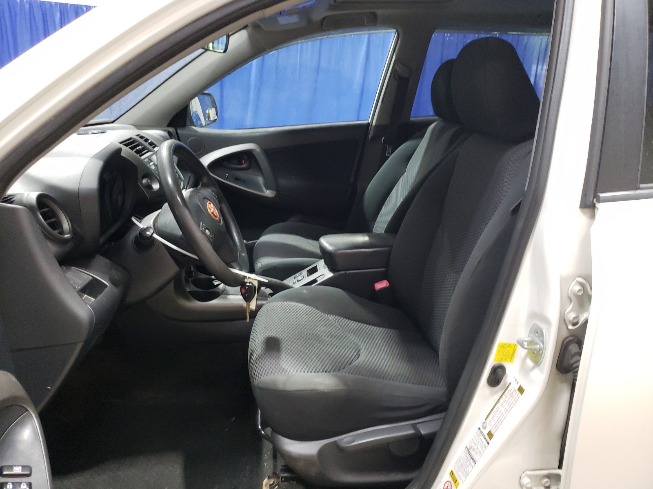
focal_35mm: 26
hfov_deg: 67.3
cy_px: 244
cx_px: 326
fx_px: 490
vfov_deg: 53.1
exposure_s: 1/30
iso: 270
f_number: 1.5
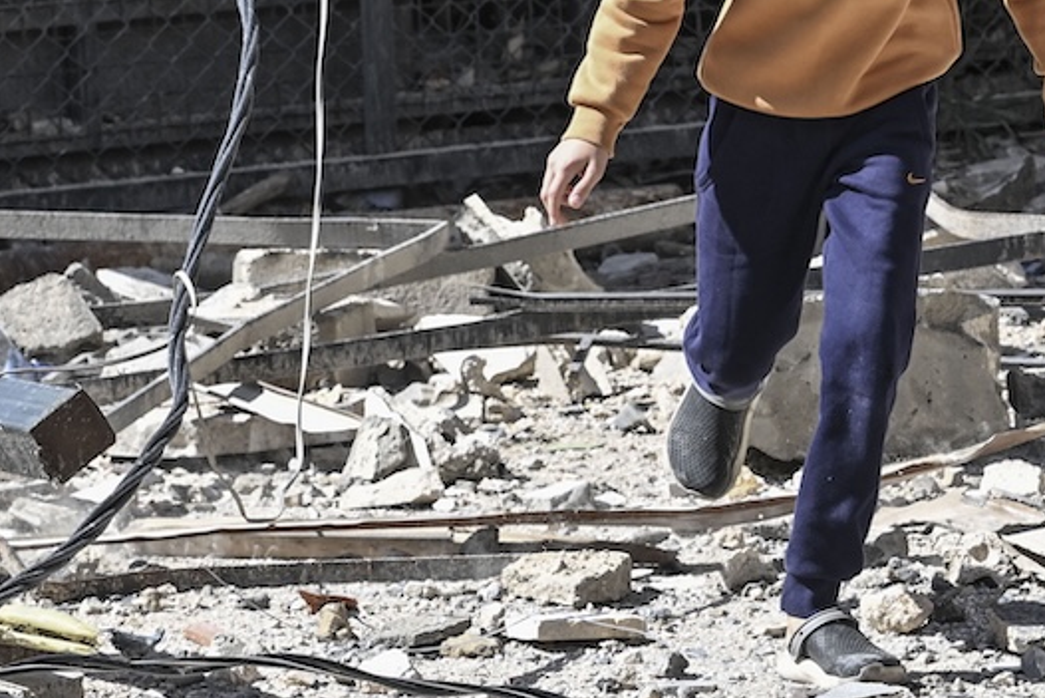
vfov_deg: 5.1
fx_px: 7723
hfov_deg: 7.7
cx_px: 485
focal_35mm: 266
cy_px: -458
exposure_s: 1/800
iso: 280
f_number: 5.6
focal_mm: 70
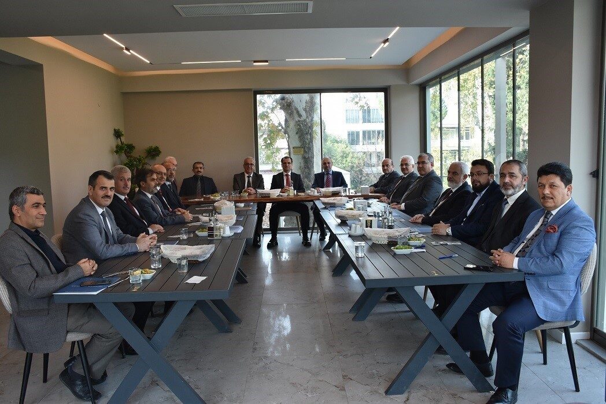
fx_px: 505
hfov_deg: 61.9
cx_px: 303
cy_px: 202
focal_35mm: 30
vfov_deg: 43.7
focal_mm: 20
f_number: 7.1
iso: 800
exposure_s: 1/200
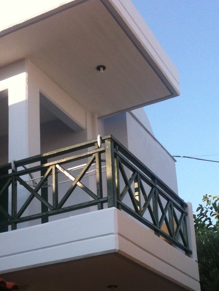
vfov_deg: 30.7
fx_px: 523
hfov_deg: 23.6
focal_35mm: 62
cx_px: 94
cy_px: 218
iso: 64
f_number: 2.8
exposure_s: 1/421
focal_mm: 3.85
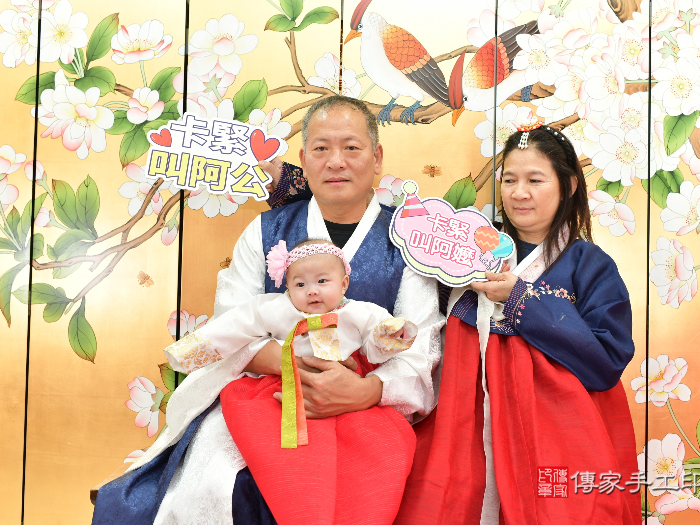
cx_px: 376
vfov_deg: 37.7
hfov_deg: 48.9
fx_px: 768
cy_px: 262
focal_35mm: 38
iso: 800
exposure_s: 1/200
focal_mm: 35
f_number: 4.5
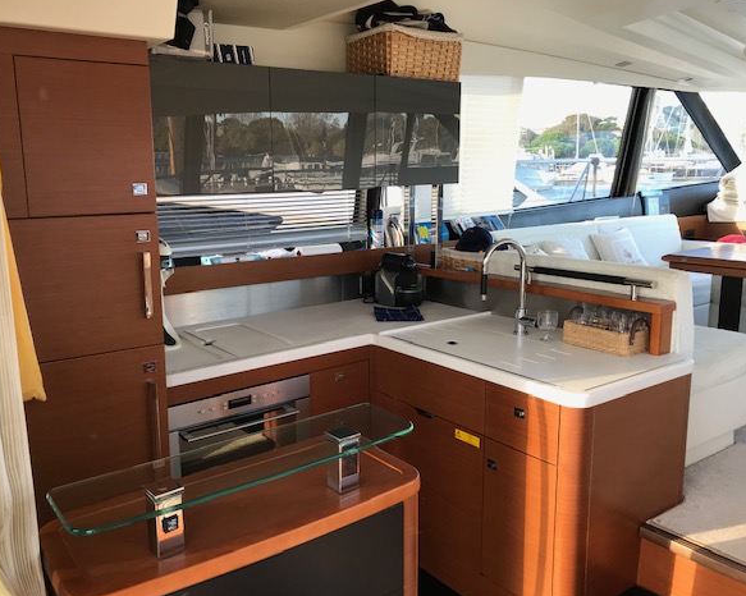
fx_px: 662
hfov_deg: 58.7
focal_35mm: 30
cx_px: 339
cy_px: 292
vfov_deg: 48.5
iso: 25
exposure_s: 1/50
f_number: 1.8
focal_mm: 3.99
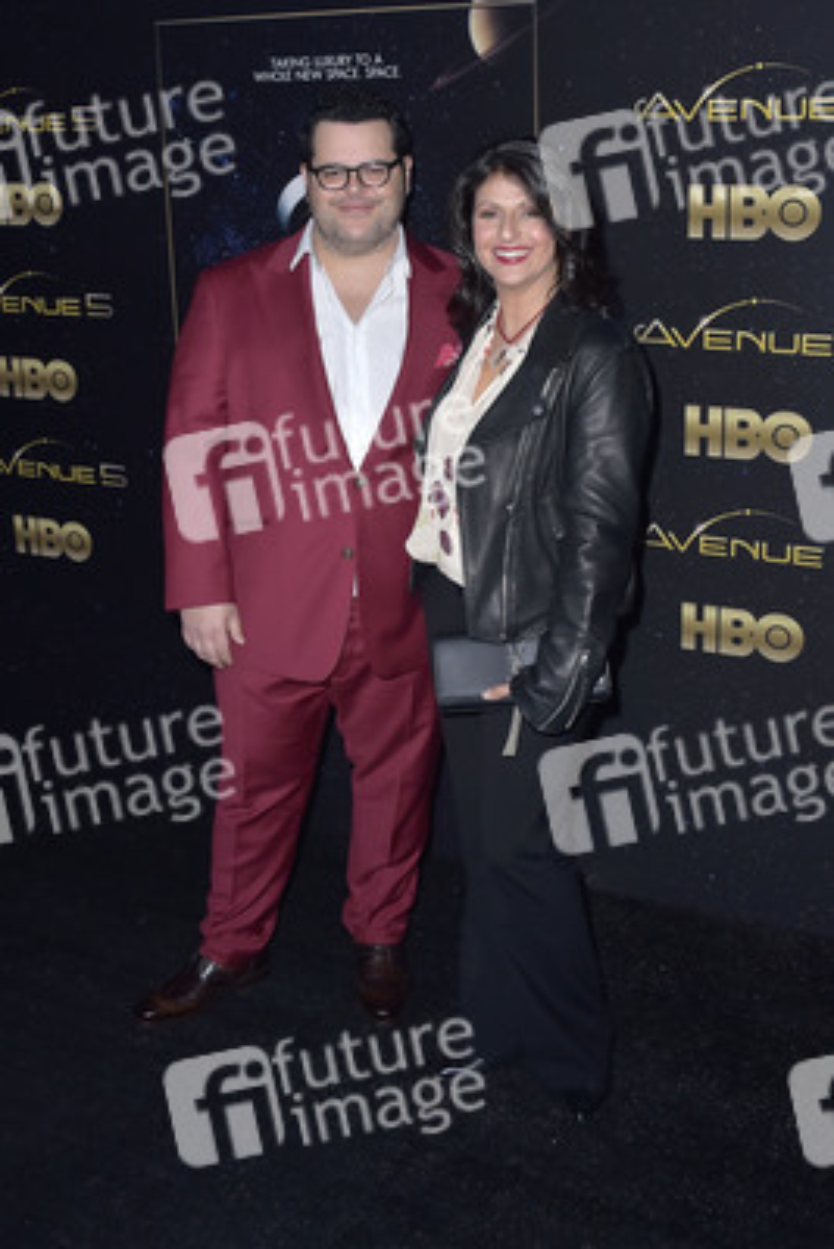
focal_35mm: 32
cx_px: 417
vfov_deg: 58.7
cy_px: 624
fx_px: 1111
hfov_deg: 41.1
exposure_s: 1/250
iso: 320
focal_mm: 32
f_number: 7.1
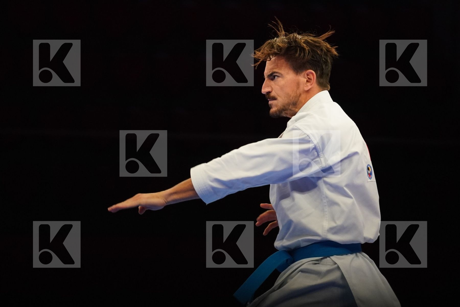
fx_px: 3833
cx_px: 230
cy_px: 154
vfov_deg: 4.6
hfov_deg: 6.9
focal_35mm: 300
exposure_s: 1/500
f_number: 2.8
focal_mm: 200
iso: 3200
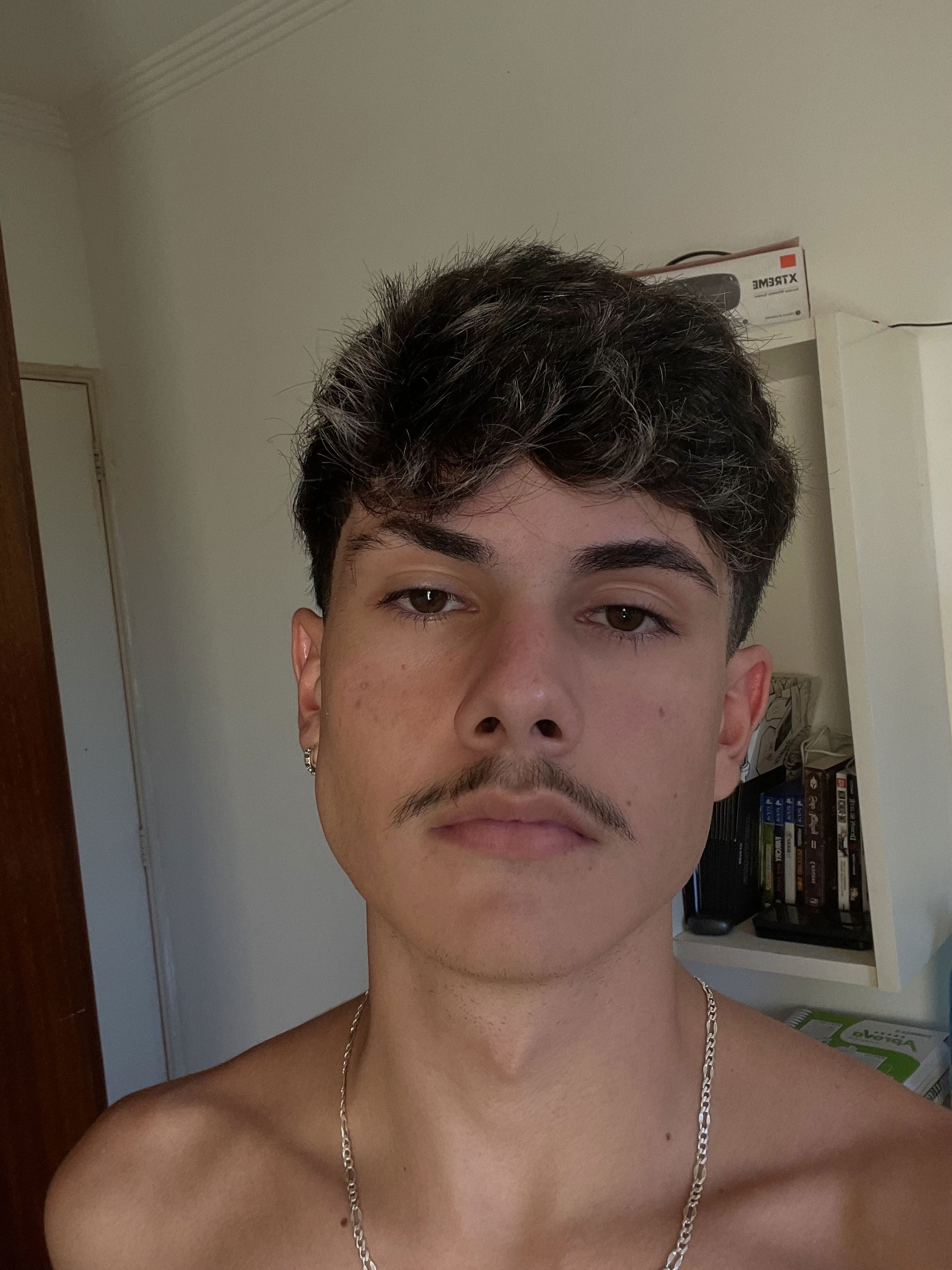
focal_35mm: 30
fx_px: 1100
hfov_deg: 46.8
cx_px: 476
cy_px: 635
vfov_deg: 60.0
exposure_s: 1/108
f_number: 2.2
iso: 100
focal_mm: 2.71
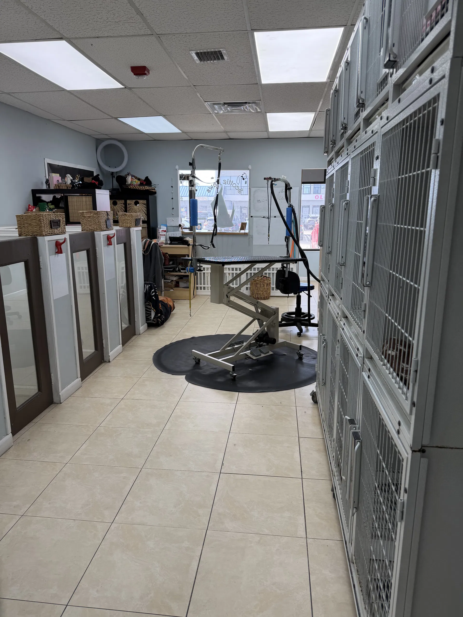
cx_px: 232
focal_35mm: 24
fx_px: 428
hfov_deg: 56.8
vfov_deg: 71.6
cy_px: 308
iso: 80
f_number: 1.78
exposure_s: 1/171
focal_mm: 6.76
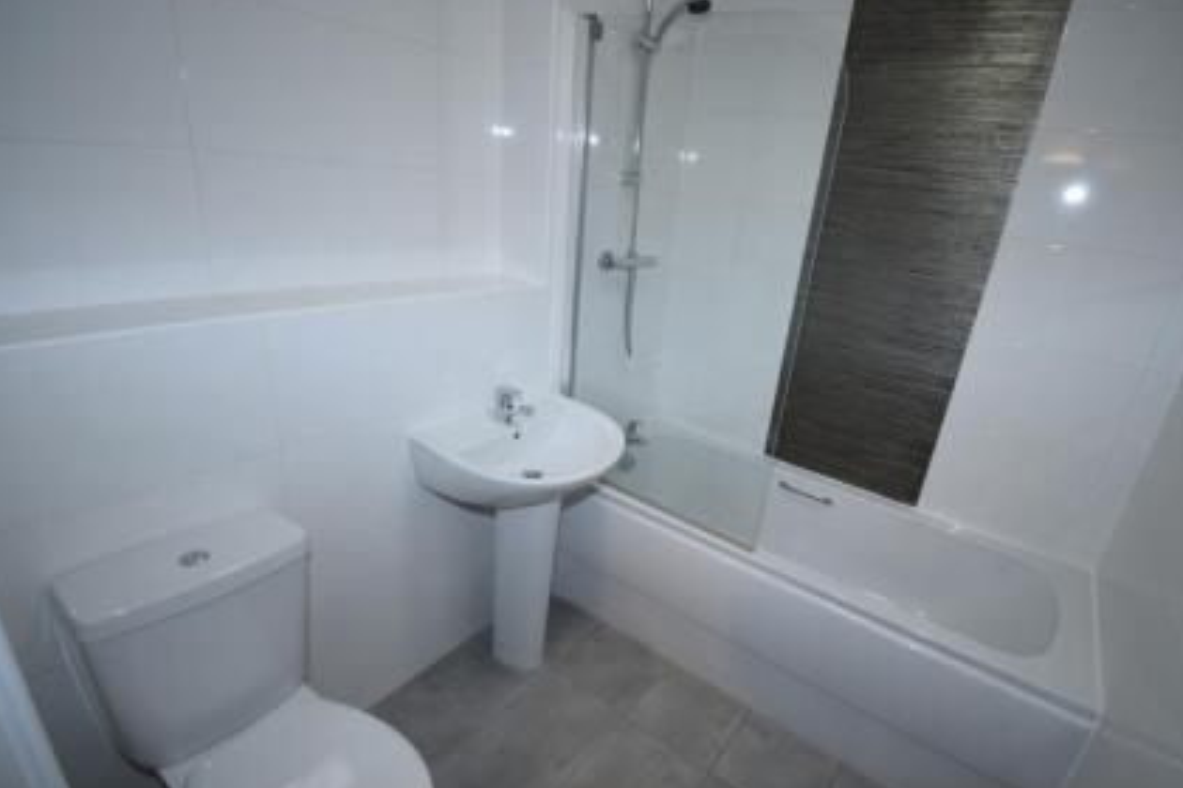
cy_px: 412
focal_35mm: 17
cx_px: 656
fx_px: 559
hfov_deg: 92.9
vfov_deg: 70.4
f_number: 4.5
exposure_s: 1/60
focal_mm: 10
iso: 500
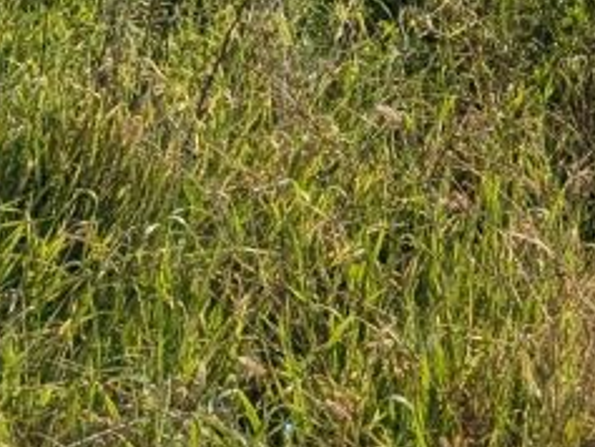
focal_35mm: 146
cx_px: 1328
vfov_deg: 8.7
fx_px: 2511
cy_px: -829
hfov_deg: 11.6
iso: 21
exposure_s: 1/3115
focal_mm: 6.9
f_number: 1.68
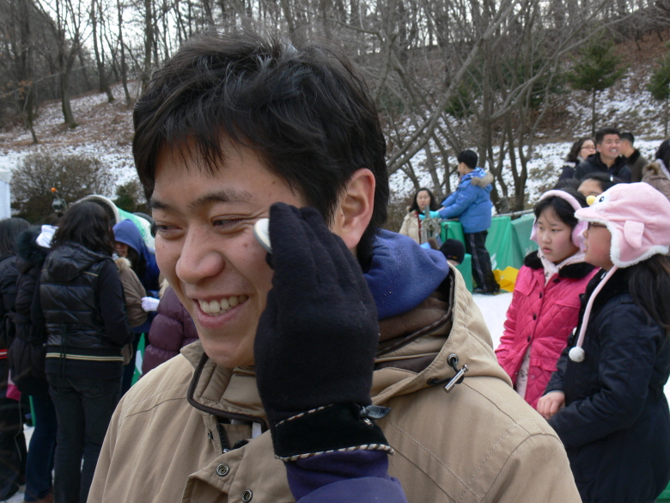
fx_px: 813
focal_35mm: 42
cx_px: 335
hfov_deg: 44.8
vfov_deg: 34.3
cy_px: 252
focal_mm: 8.9
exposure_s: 1/100
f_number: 5
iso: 80
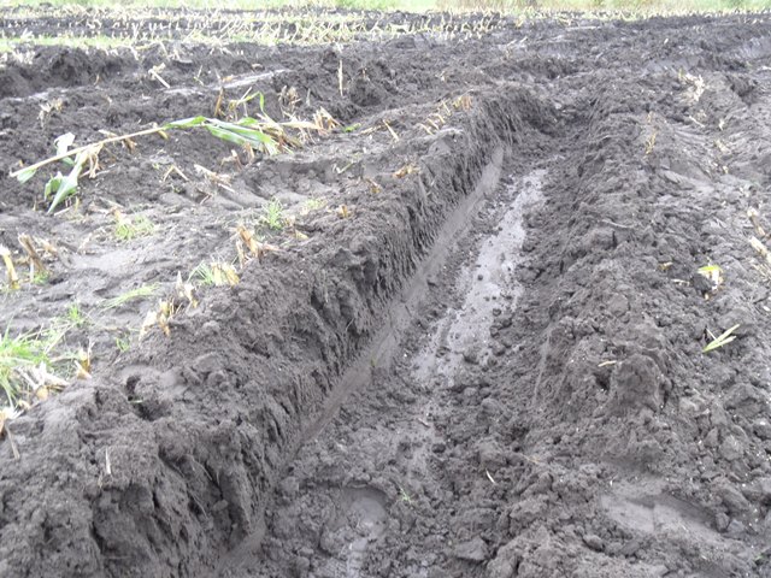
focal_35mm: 32
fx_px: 713
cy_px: 289
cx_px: 386
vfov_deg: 44.2
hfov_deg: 56.8
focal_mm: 5.3
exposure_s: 1/30
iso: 200
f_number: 3.4
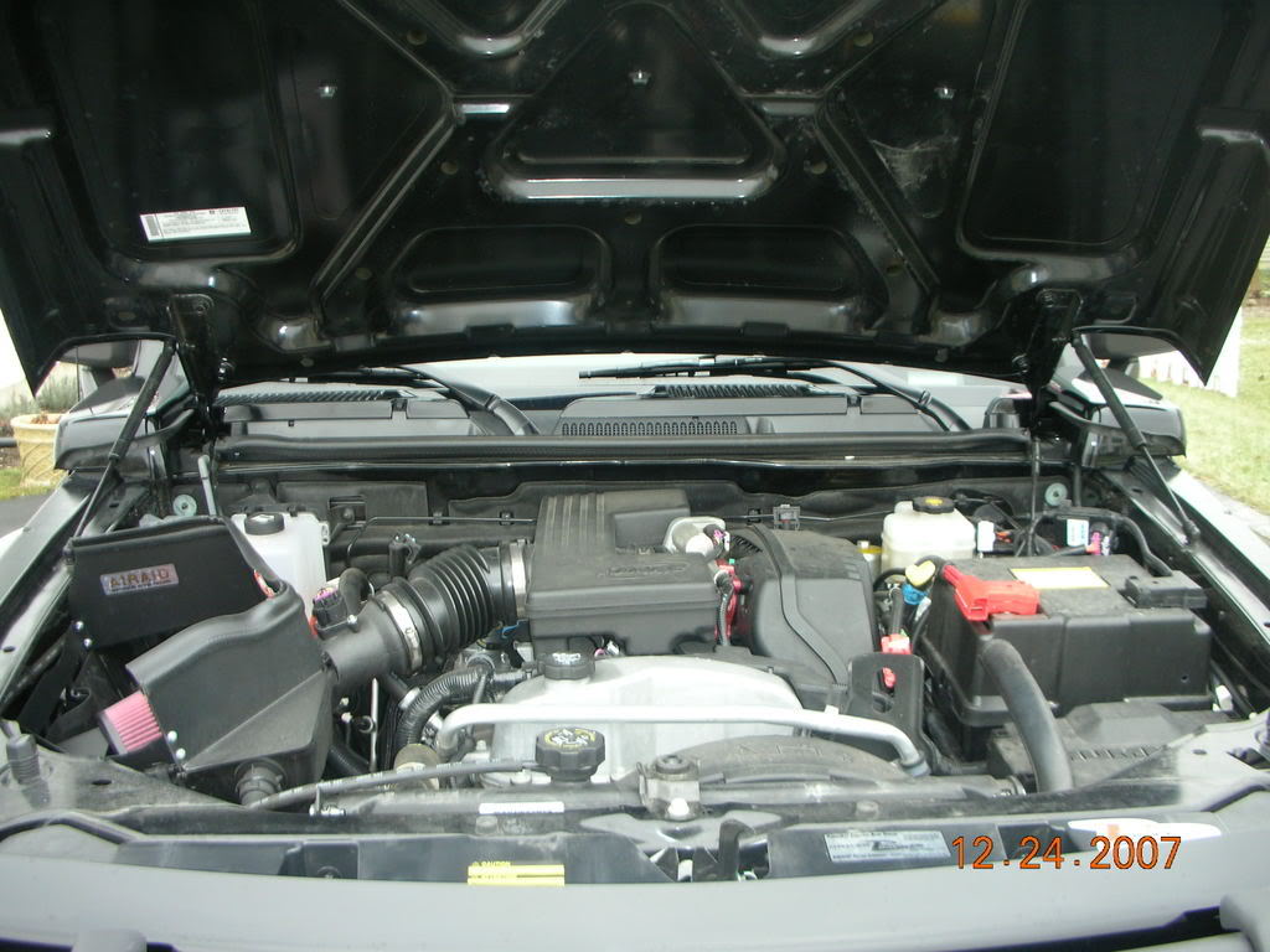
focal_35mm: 35
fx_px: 1284
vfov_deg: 40.7
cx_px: 635
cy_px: 476
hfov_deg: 52.6
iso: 50
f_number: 3
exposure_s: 1/21.8
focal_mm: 5.8
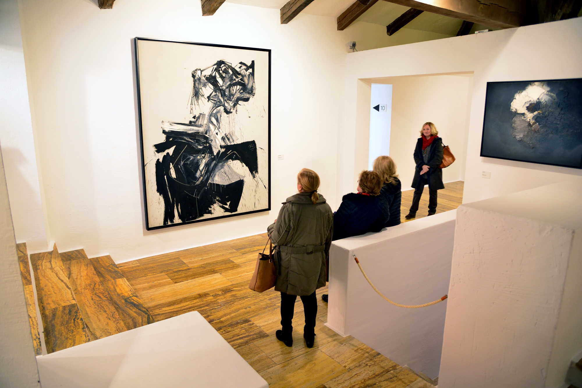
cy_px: 194
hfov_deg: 73.7
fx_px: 388
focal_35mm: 24
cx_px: 291
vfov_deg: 53.1
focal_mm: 24
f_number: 4
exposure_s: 1/30
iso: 1600
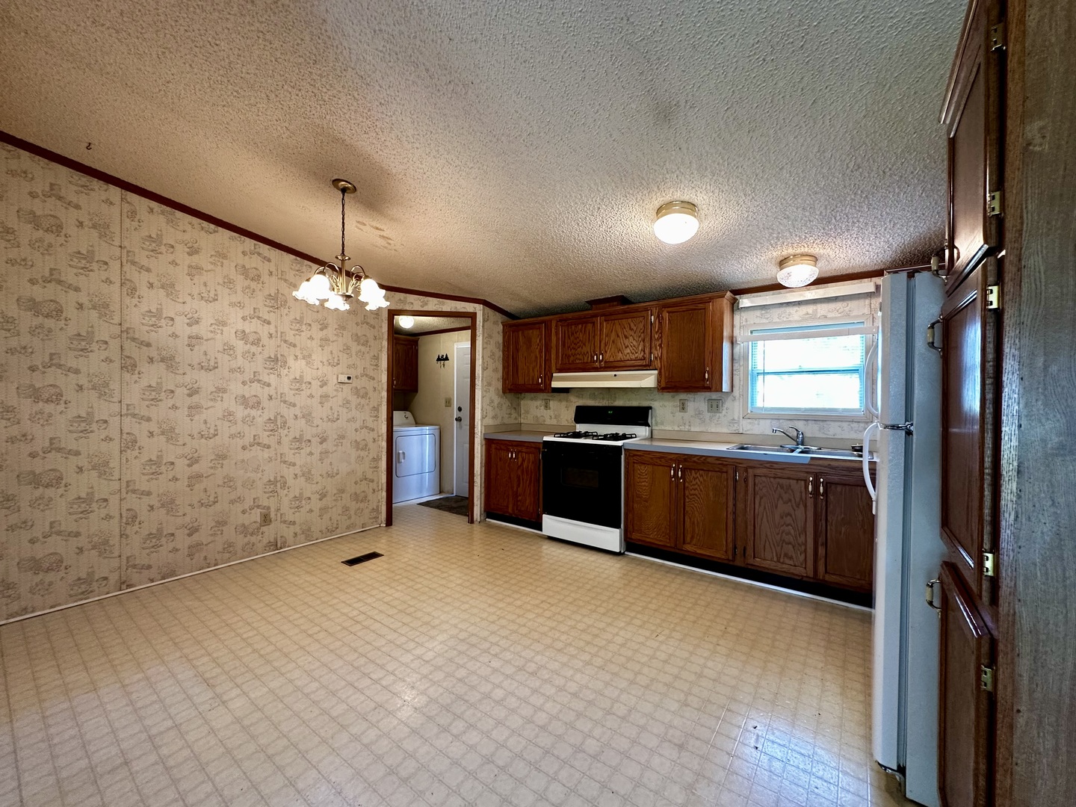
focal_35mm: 14
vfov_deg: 85.7
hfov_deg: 102.1
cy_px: 404
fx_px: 435
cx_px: 538
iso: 250
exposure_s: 1/60
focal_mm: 2.22
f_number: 2.2
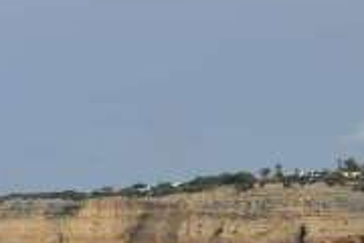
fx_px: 3154
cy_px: 61
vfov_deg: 4.4
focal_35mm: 312
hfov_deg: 6.4
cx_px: 801
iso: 125
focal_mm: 70
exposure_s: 1/400
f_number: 10
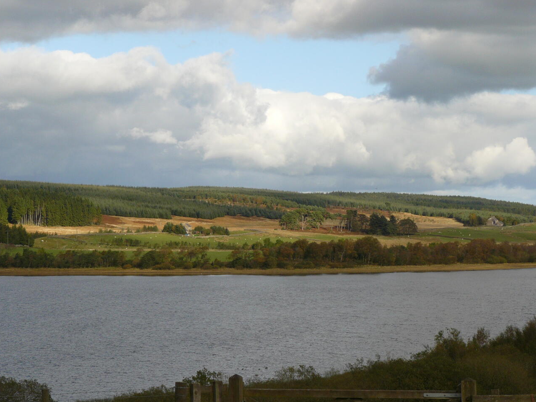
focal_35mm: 107
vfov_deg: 13.8
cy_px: 215
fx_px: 1657
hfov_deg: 18.4
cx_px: 269
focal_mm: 15.8
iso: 100
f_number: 5.6
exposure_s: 1/400
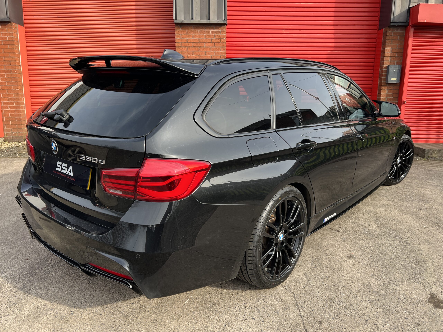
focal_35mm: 26
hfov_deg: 67.3
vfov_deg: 53.1
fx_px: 333
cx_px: 222
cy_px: 166
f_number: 1.5
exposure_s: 1/650
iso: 50
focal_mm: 5.7
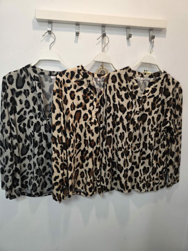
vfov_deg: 73.9
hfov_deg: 58.9
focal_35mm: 23
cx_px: 94
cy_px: 126
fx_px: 167
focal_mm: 6.3
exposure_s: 1/100
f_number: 1.7
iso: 160
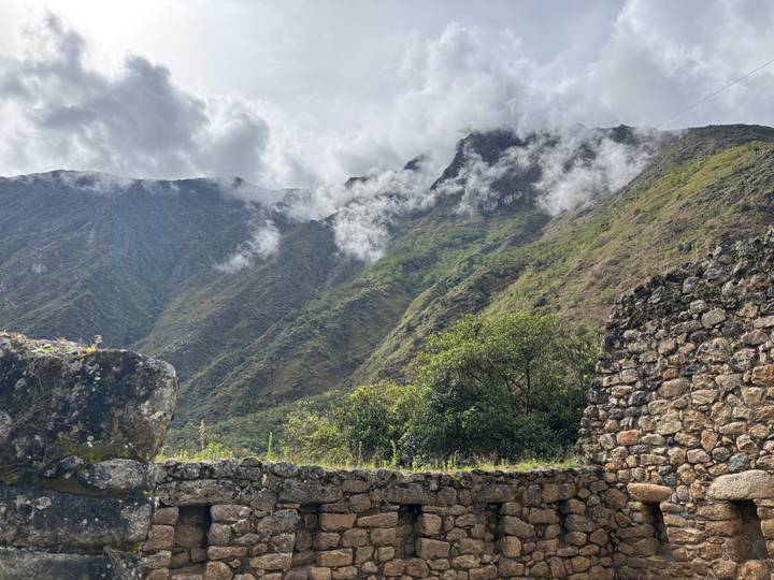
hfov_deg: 67.3
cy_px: 290
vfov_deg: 53.1
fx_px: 581
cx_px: 387
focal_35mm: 26
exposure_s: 1/3106
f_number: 1.6
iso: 50
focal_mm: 5.96
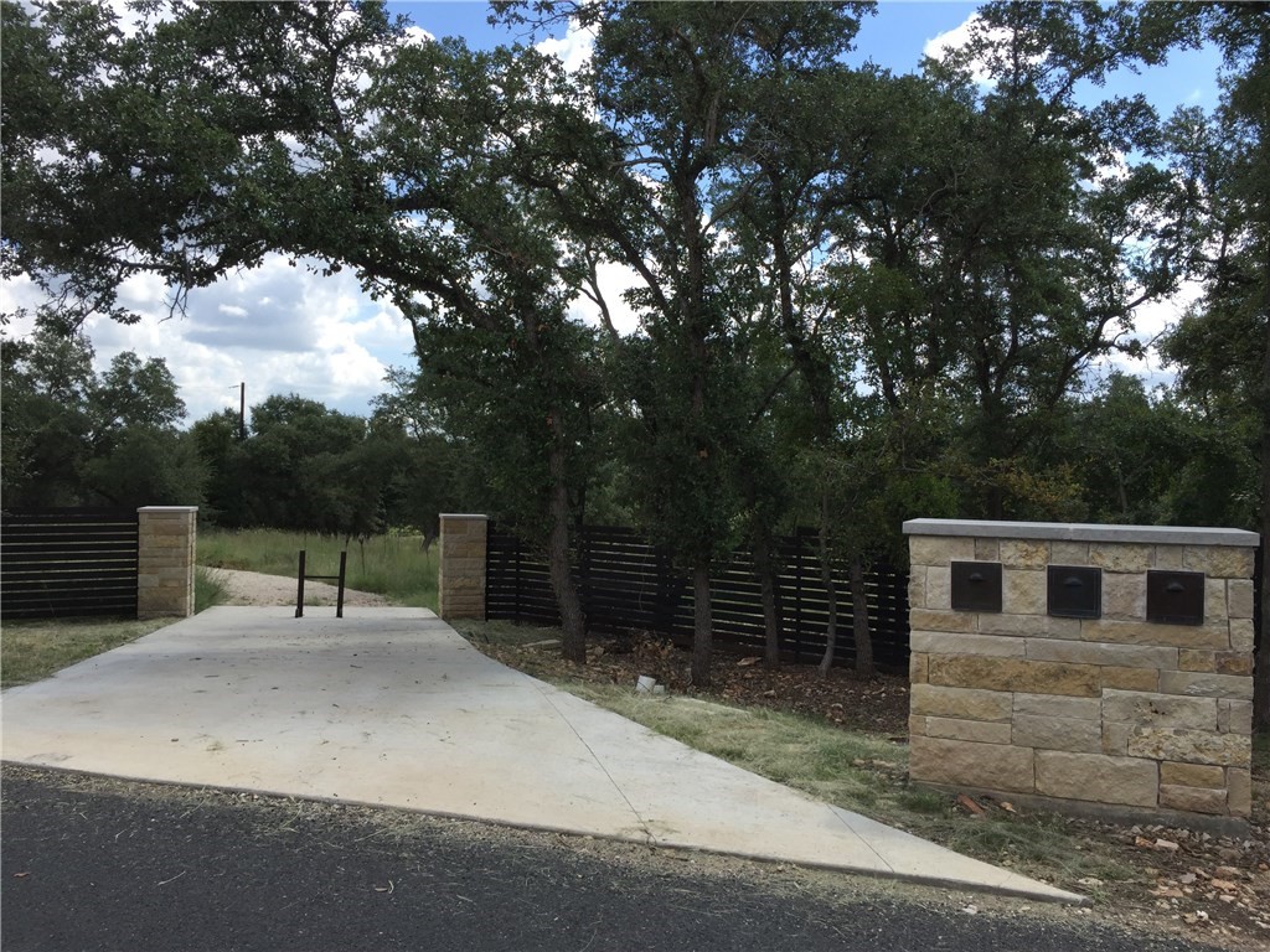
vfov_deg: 48.2
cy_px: 476
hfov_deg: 61.7
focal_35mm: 29
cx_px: 635
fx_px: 1064
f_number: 2.2
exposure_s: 1/1522
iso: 32
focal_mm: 4.15
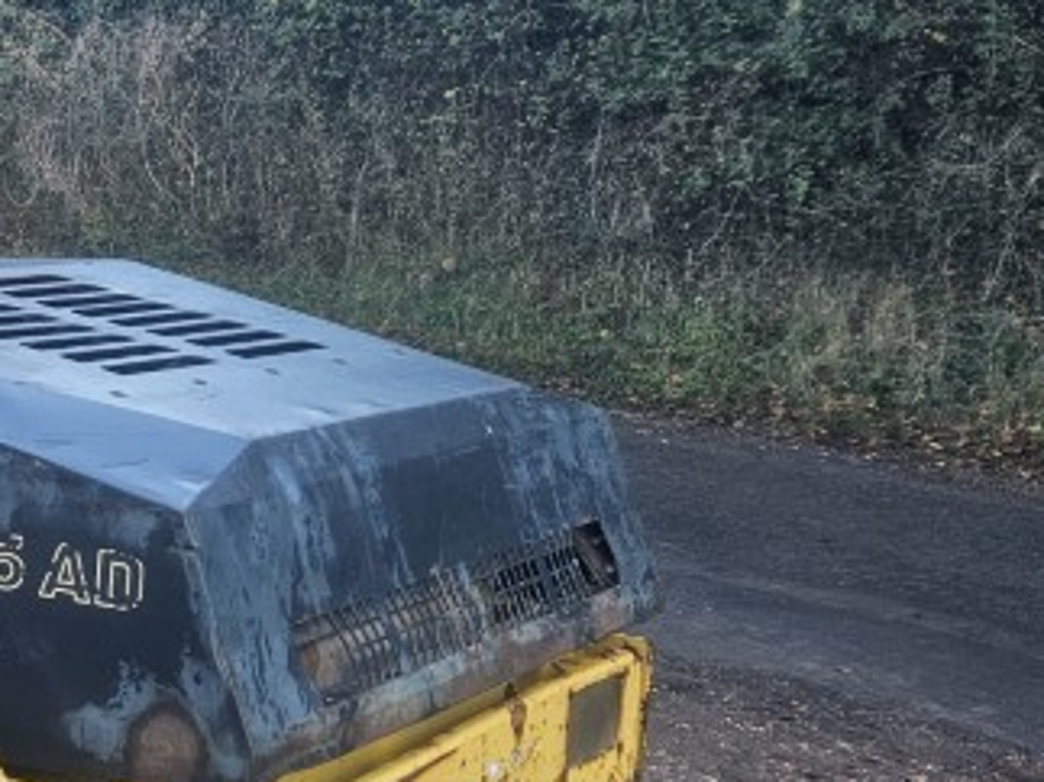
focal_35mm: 73
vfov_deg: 20.1
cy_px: 511
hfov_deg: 23.5
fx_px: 2201
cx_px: -317
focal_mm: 5.4
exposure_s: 1/180
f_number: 1.8
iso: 125
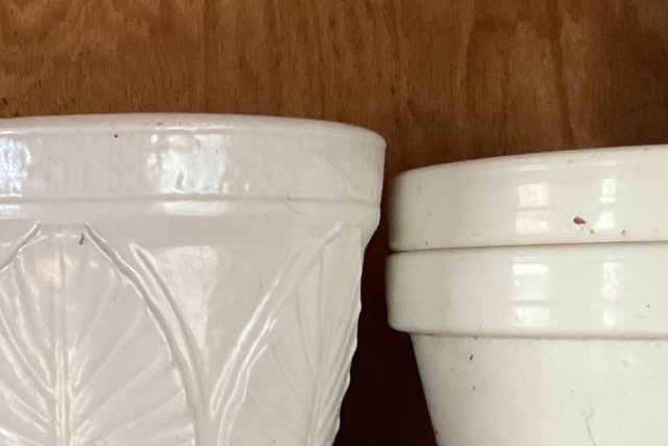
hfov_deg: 26.0
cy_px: 361
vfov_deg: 19.0
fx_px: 1318
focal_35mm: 71
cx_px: -94
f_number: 1.8
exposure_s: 1/33
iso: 200
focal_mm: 3
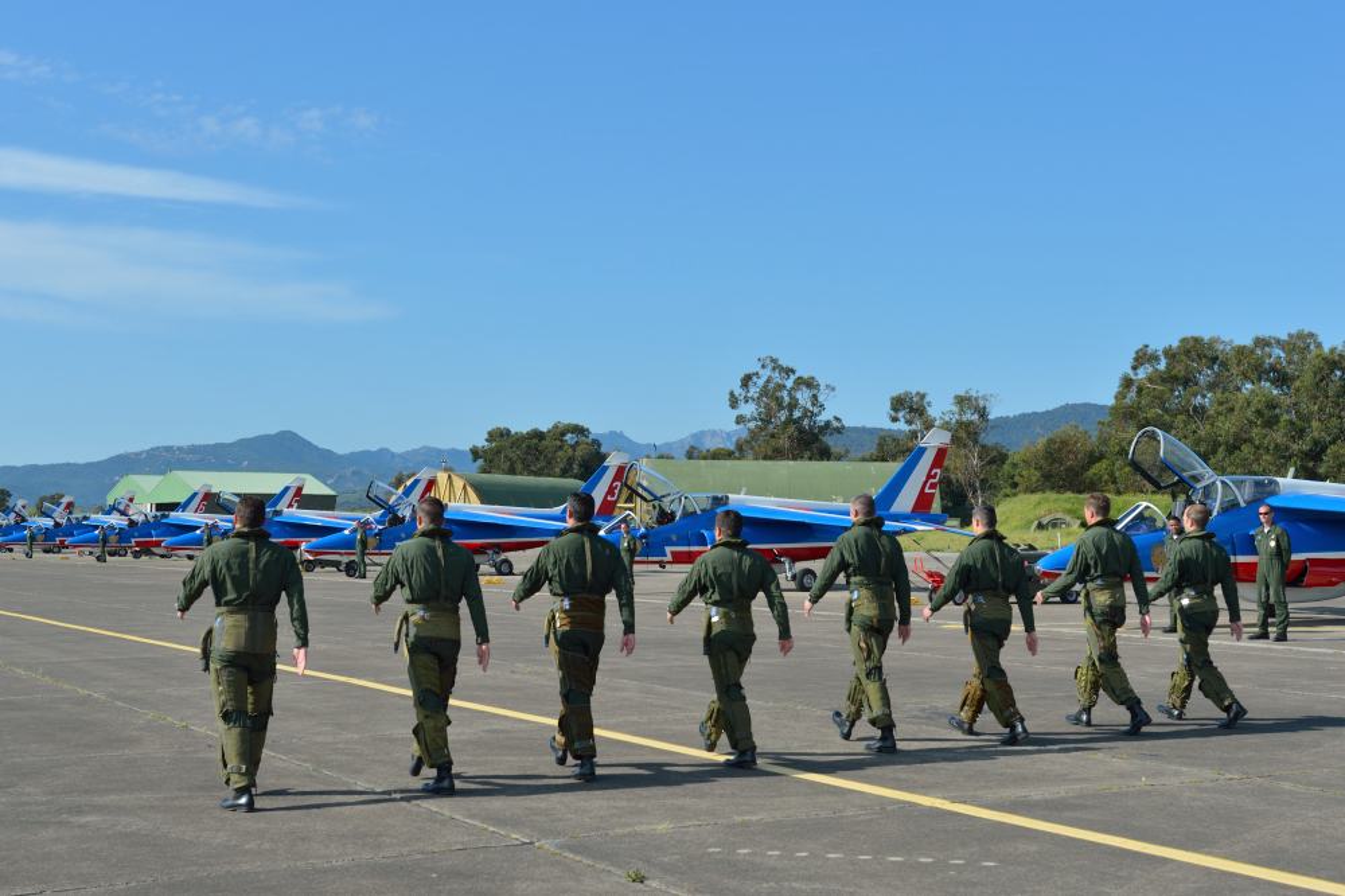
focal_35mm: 48
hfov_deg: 41.1
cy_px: 448
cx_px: 672
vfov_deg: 28.1
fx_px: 1793
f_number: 8
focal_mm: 48
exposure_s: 1/800
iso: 250
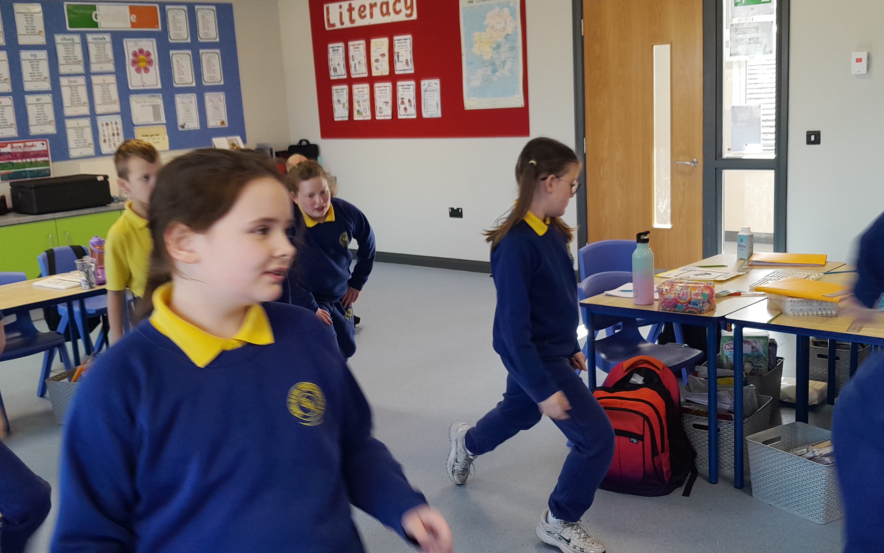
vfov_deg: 31.2
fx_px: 988
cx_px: 438
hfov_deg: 48.2
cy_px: 290
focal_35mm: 41
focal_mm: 4
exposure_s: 1/50
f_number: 1.8
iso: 50
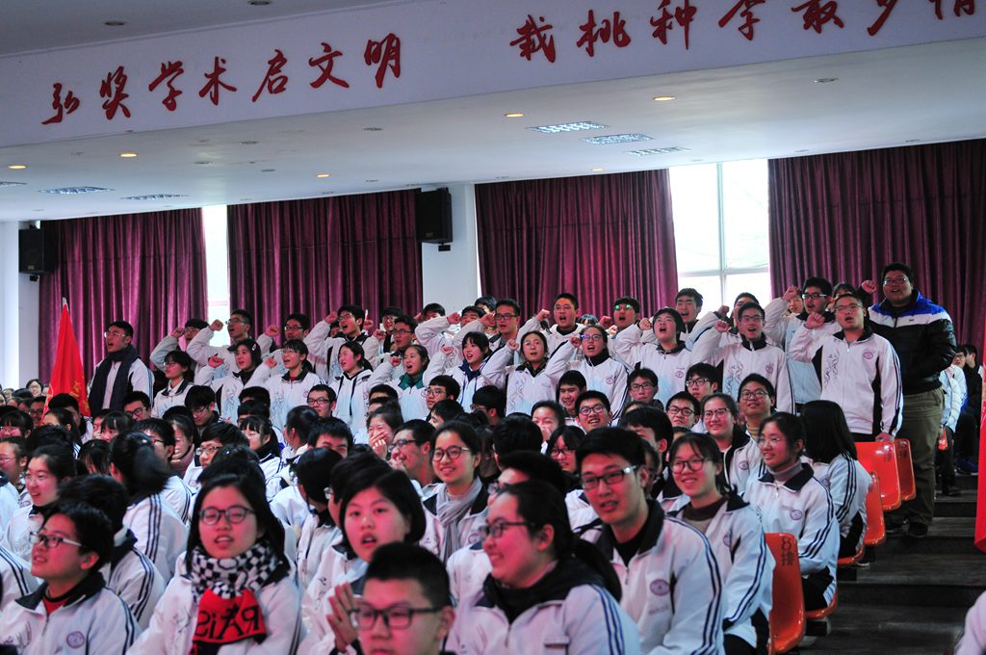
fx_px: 1436
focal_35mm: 52
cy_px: 328
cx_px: 493
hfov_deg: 37.9
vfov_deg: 25.7
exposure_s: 1/40
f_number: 2.8
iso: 320
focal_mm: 35
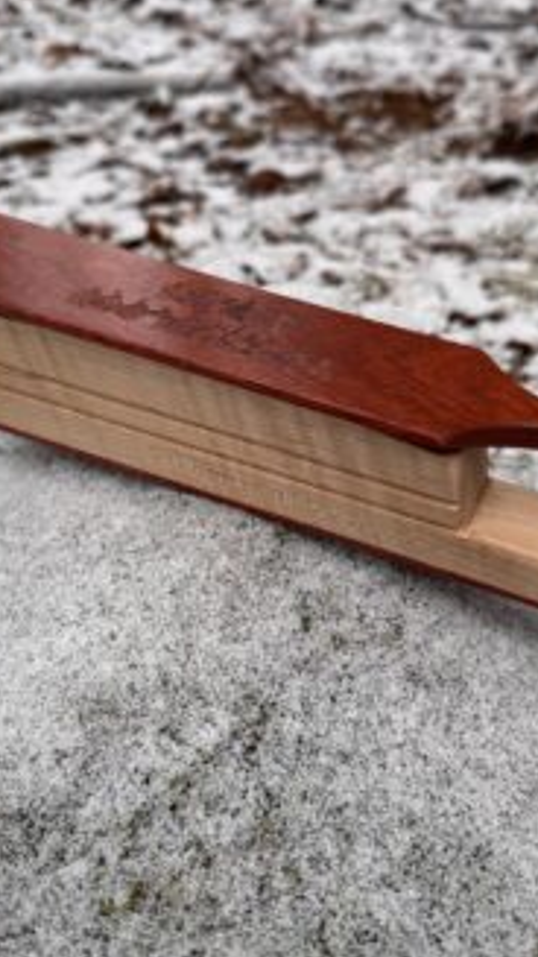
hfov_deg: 32.8
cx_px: 292
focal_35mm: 36
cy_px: 471
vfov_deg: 55.3
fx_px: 913
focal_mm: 6.76
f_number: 1.78
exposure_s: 1/145
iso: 64
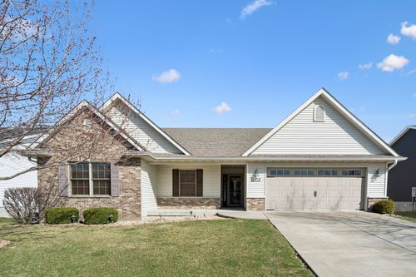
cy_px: 138
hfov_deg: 90.0
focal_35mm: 18
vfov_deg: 67.3
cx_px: 208
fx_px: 208
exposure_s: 1/1000
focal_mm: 18
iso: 400
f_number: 9
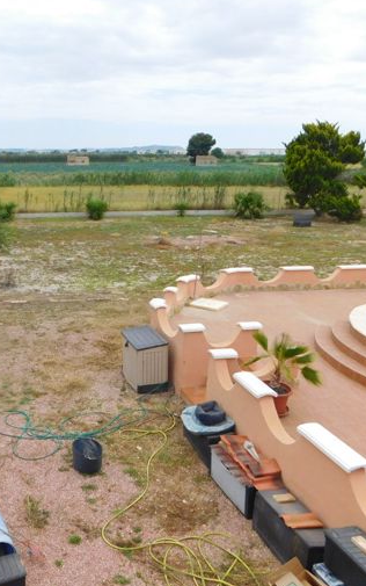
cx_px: 46
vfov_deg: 56.7
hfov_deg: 35.4
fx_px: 542
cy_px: 296
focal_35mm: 34
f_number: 3
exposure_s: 1/1500
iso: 125
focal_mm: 4
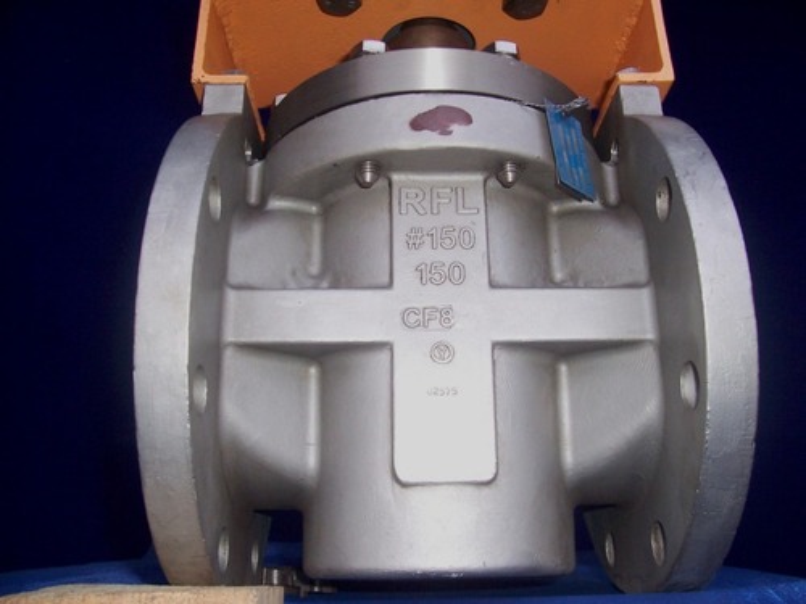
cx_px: 403
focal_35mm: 34
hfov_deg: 54.0
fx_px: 792
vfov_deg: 41.8
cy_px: 302
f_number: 2.7
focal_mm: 5.6
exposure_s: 1/60
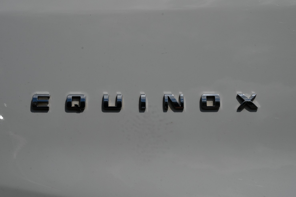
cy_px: 99
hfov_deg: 35.7
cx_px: 146
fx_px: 460
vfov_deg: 24.2
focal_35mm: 56
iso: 100
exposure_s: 1/1000
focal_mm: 51
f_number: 11
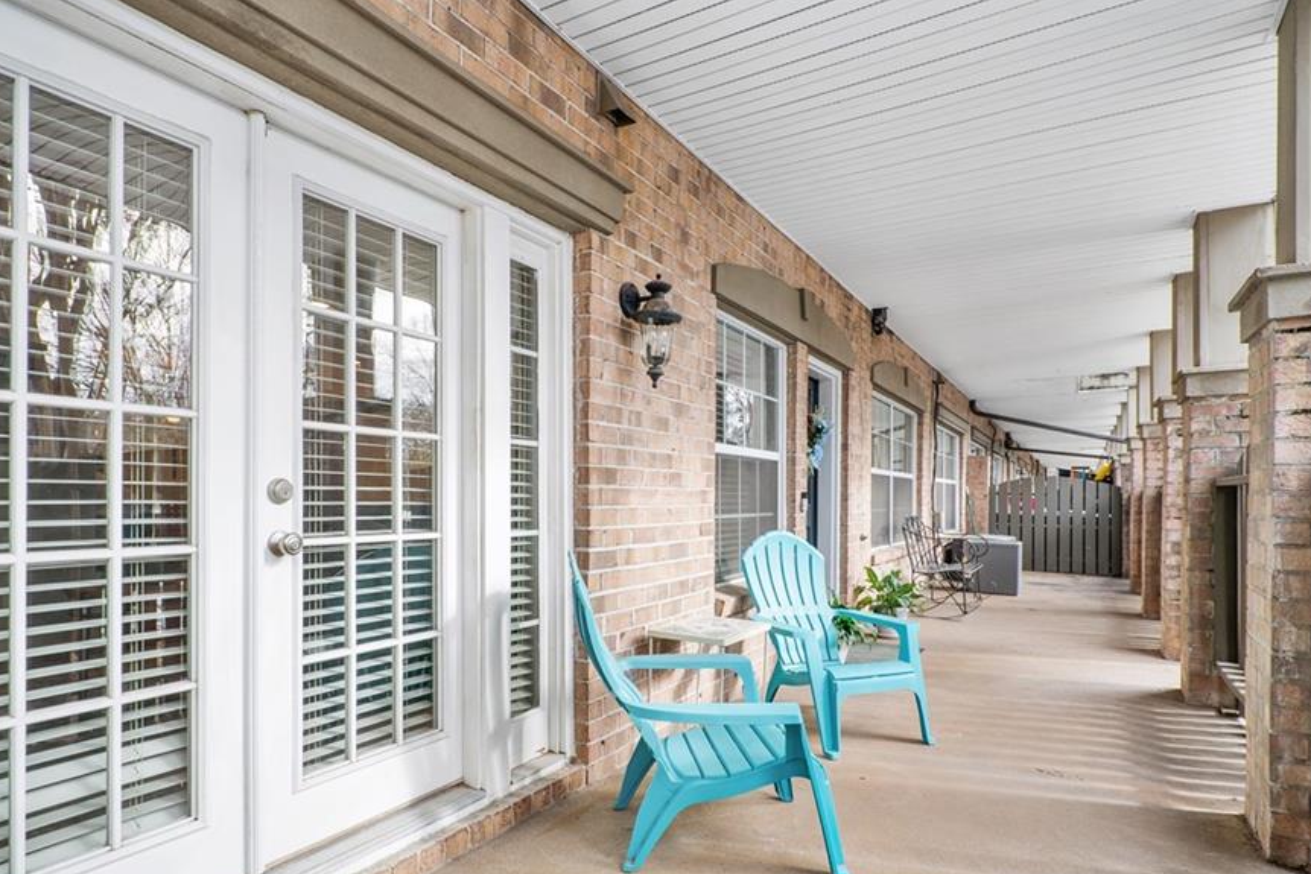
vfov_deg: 64.4
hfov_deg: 86.9
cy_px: 483
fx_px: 692
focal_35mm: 19
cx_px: 628
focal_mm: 16
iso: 100
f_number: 4.5
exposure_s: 1/125
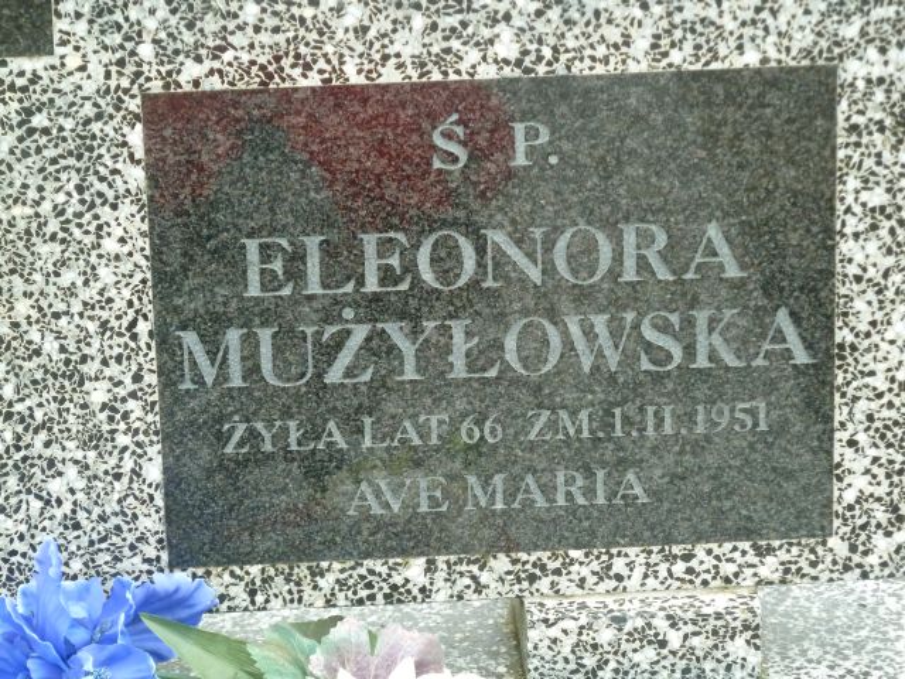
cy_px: 340
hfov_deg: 12.5
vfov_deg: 9.4
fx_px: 4131
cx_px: 452
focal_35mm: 158
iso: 400
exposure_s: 1/80
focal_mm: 25.9
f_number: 4.5
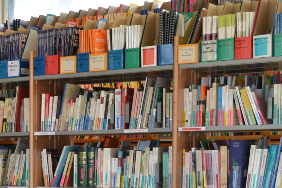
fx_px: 744
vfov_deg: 14.1
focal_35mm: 95
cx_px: -161
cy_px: 210
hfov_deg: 18.6
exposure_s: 1/100
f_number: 5
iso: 400
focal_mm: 18
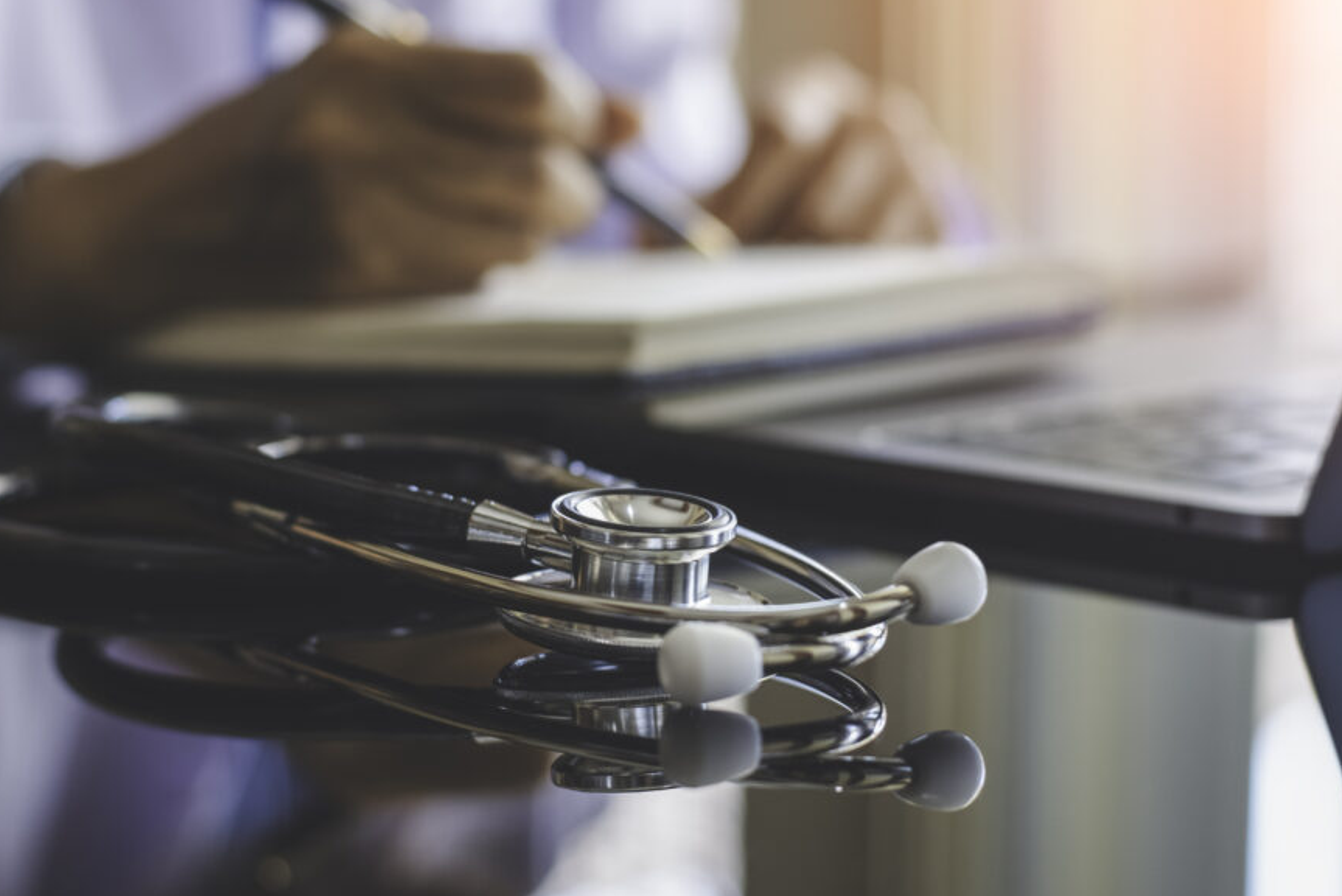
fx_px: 3319
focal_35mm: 89
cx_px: 652
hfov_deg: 22.9
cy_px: 425
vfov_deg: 15.4
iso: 200
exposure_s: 1/80
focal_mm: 50
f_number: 2.8
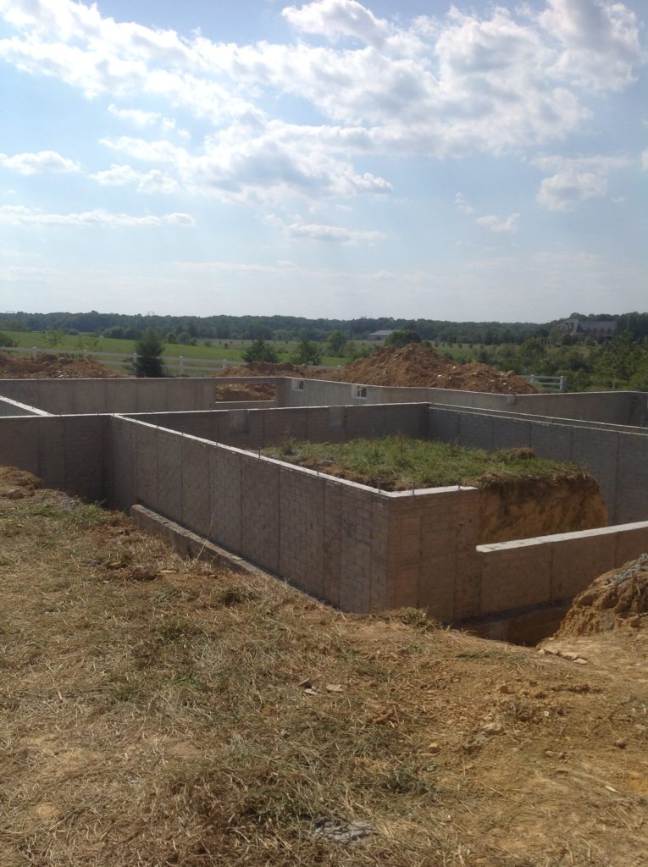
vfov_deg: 52.7
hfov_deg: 40.6
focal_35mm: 35
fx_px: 876
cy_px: 434
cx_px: 324
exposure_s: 1/3367
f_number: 2.4
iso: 50
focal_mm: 4.28
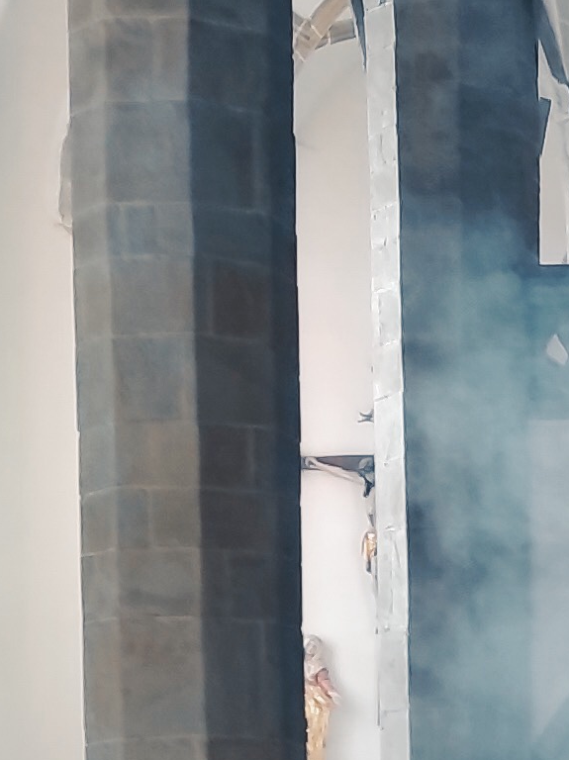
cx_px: 1221
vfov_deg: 12.6
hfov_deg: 9.1
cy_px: 1011
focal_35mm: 151
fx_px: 3313
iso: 188
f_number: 1.89
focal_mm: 5.43
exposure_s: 1/33
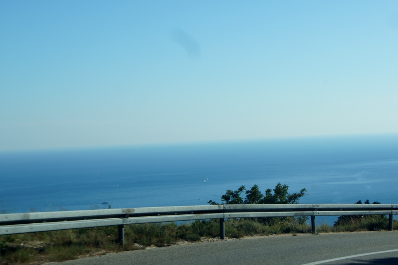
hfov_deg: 24.6
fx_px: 911
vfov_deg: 16.5
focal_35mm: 82
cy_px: 132
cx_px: 199
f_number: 9
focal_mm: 55
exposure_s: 1/125
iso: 100
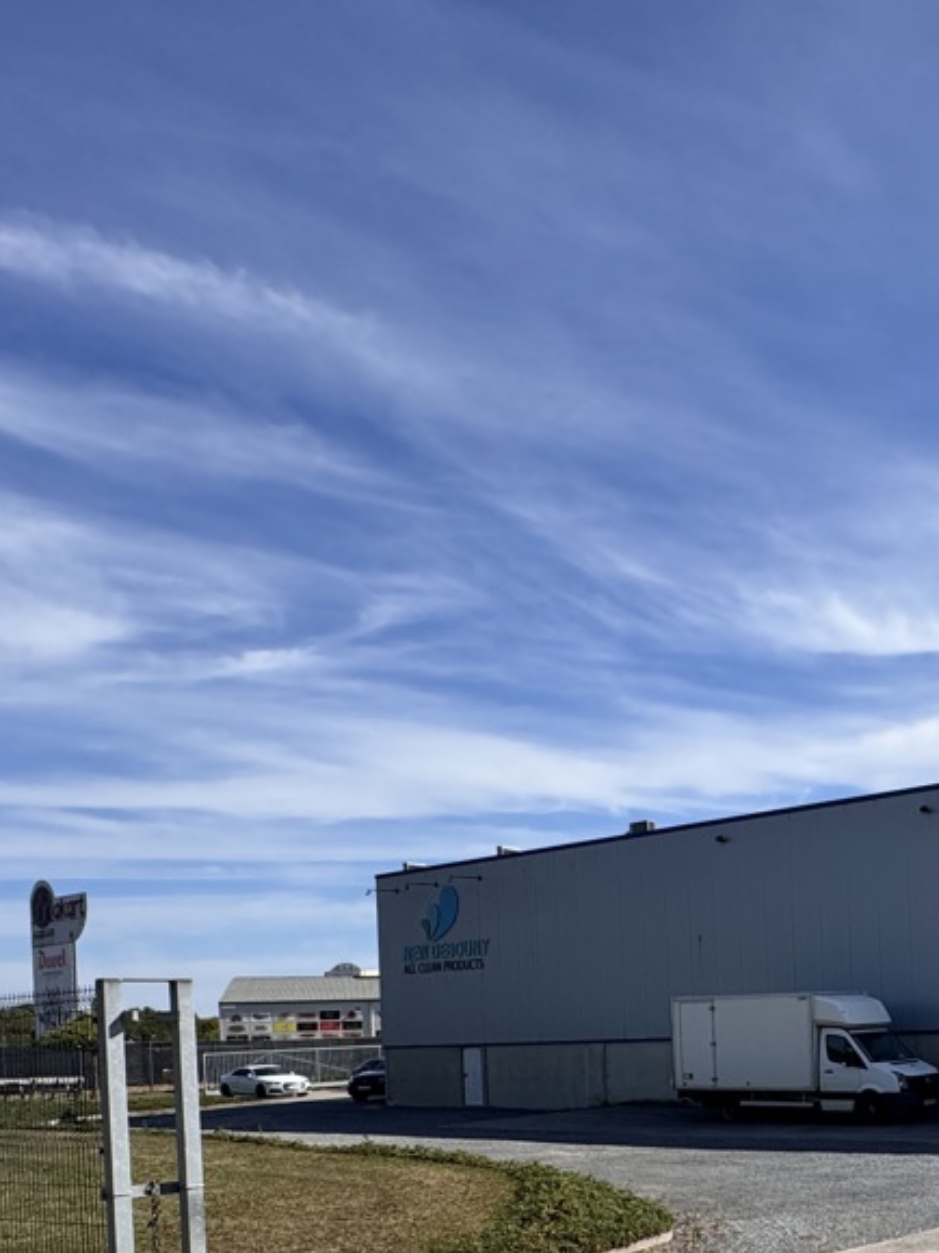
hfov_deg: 36.7
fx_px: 1194
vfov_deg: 51.6
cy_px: 1019
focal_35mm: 33
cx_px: 1016
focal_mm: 2.22
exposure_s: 1/2770
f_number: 2.2
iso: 50
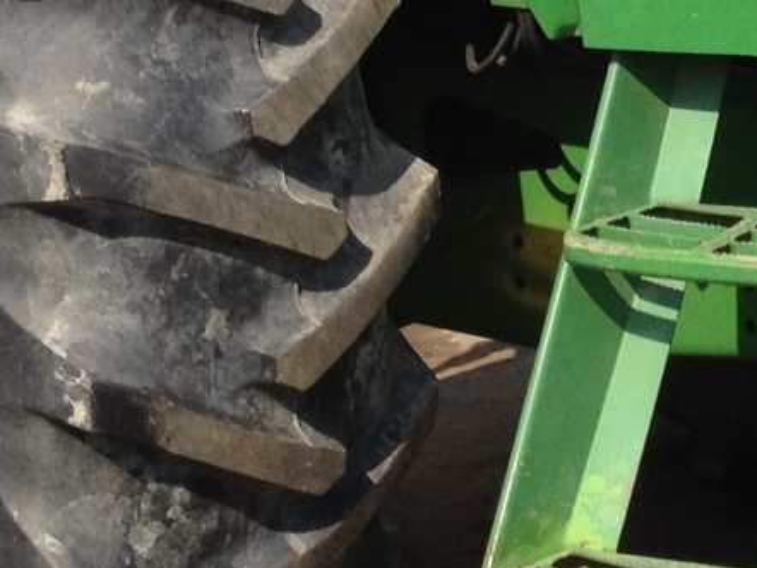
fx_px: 3545
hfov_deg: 11.7
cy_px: -192
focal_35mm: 162
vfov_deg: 9.0
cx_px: 1137
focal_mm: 4.28
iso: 64
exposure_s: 1/1314
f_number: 2.4
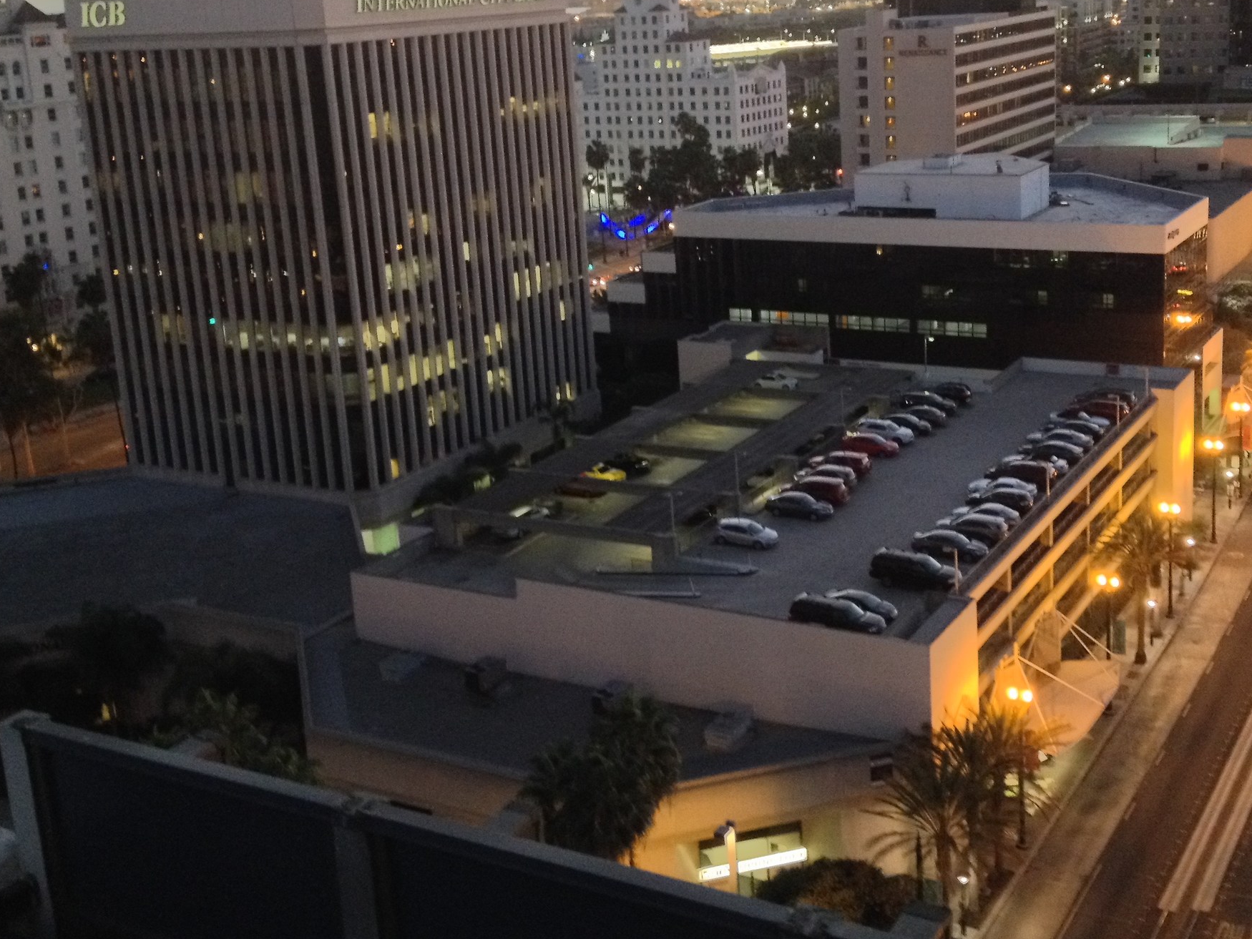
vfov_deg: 30.1
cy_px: 348
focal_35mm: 48
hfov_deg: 39.6
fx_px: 1736
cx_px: 723
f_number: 2.4
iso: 320
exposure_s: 1/15
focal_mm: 4.28
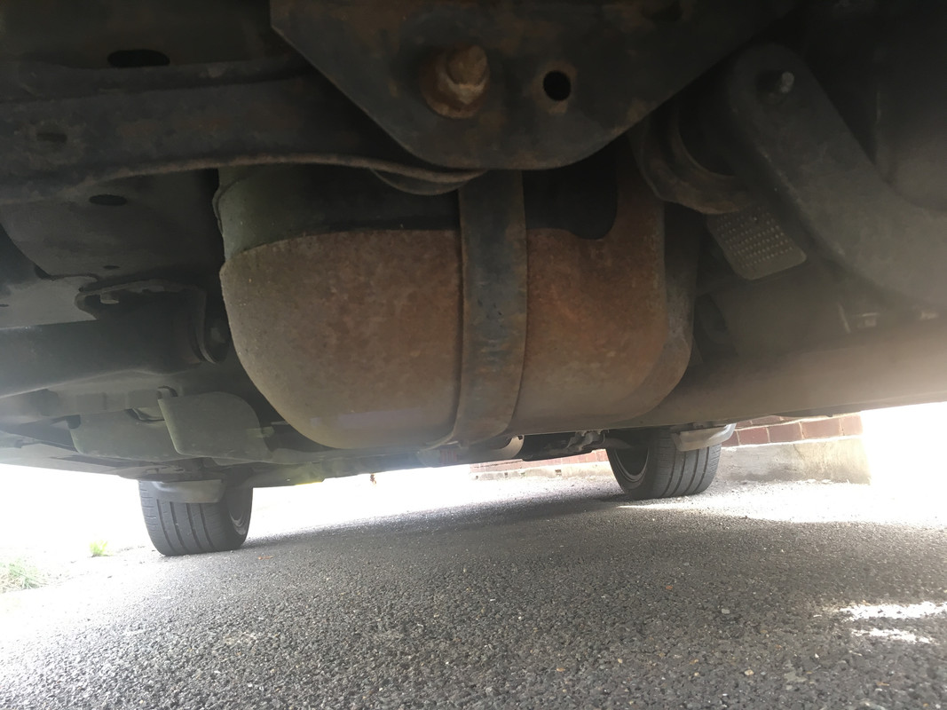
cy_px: 355
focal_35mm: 29
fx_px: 793
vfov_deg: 48.2
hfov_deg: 61.7
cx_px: 474
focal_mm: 4.15
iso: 80
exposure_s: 1/33
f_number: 2.2
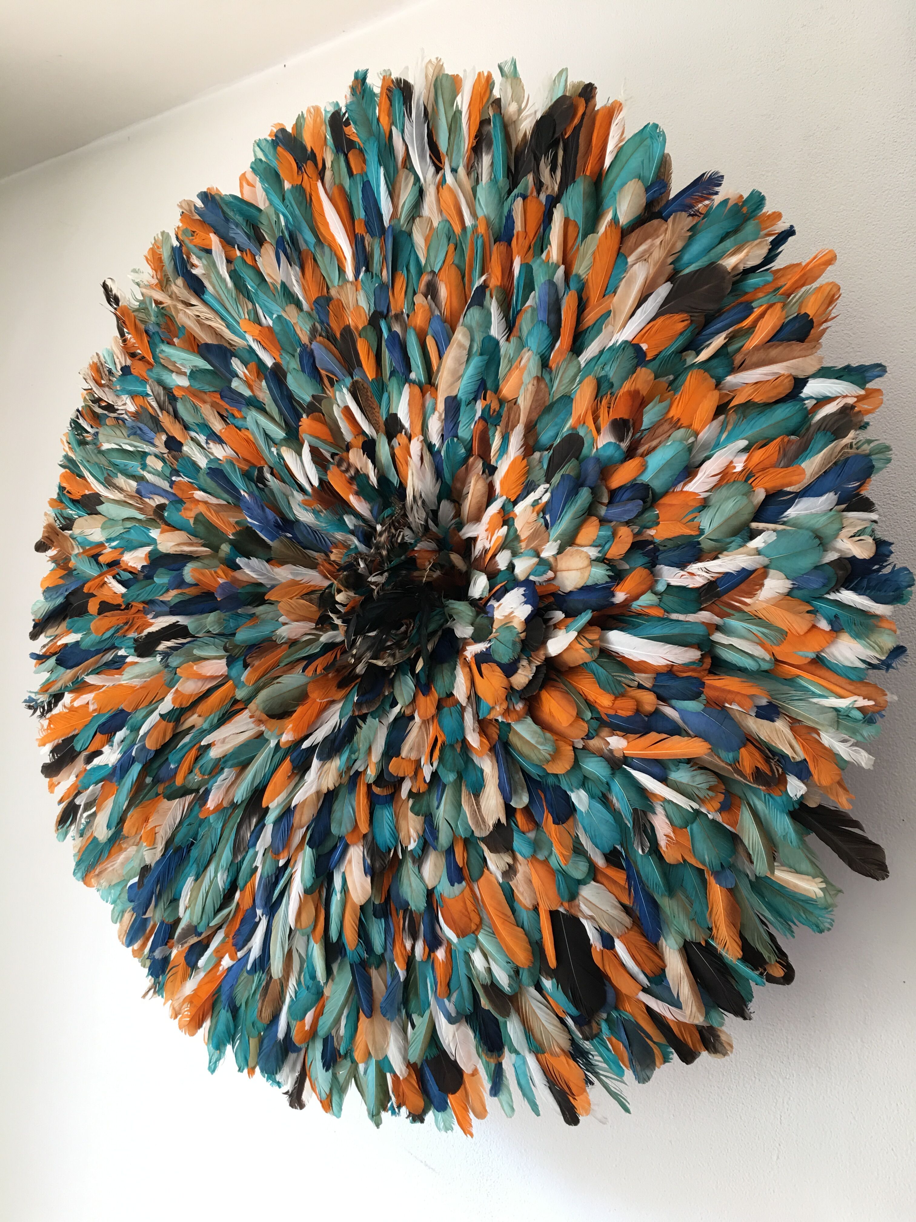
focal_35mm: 29
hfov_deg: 48.2
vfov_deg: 61.7
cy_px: 611
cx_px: 458
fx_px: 1023
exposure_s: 1/33
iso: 40
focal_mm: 4.15
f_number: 2.2
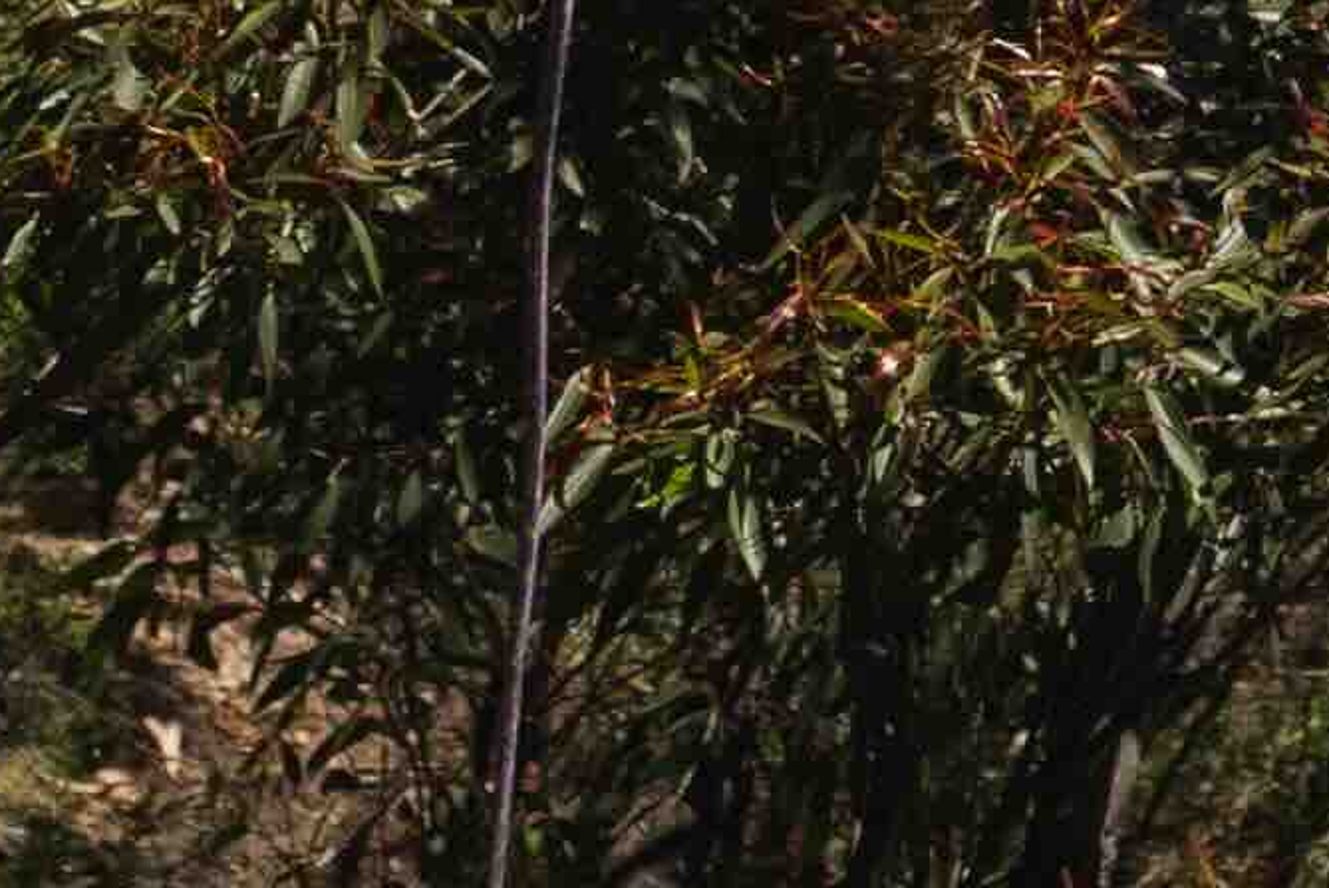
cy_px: -1035
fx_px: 24565
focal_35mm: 665
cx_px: 1740
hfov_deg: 3.1
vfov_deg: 2.1
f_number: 5.6
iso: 640
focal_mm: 105
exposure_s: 1/200
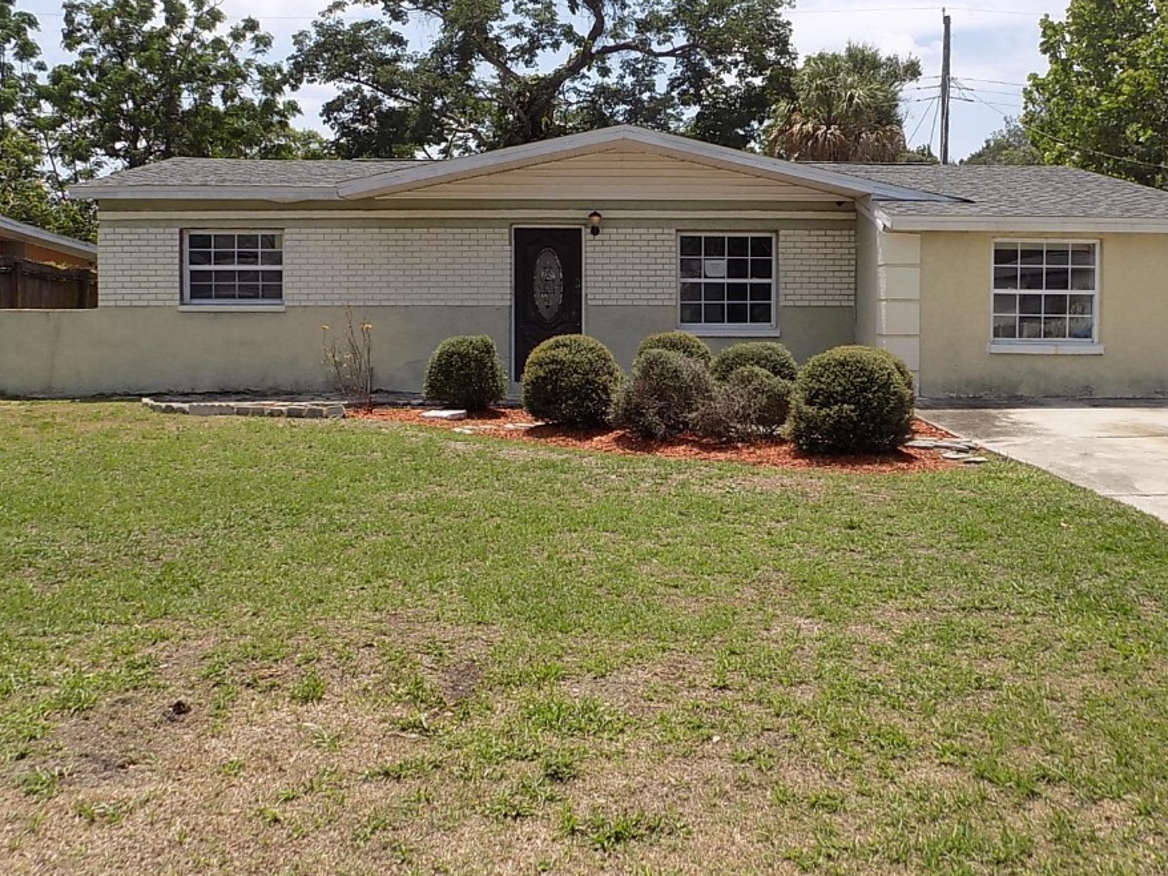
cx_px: 641
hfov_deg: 52.6
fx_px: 1181
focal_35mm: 35
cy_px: 373
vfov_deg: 40.6
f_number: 3.3
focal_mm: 5.3
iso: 80
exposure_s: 1/800
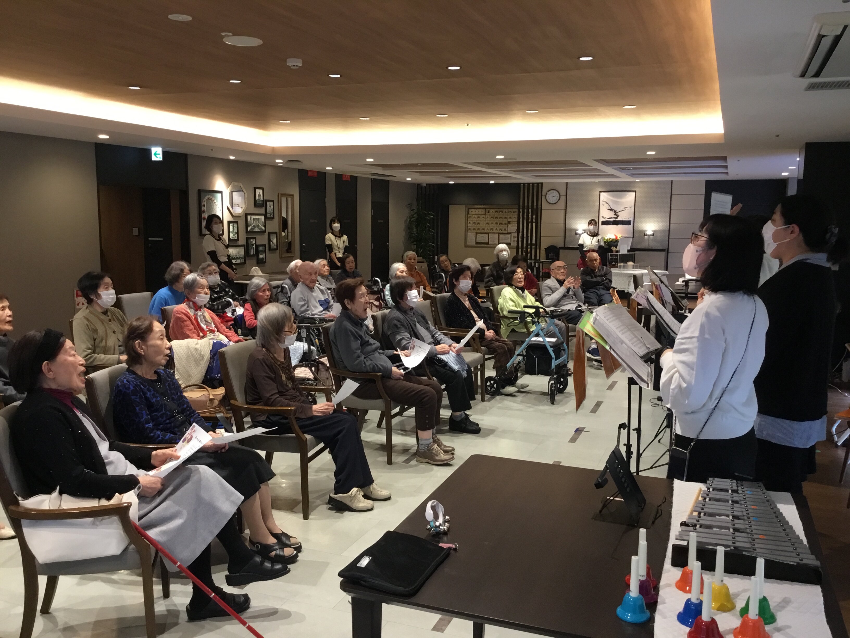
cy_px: 319
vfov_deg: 45.4
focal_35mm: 31
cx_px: 425
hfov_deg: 58.4
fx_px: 761
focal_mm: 3.3
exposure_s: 1/30
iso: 80
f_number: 2.4
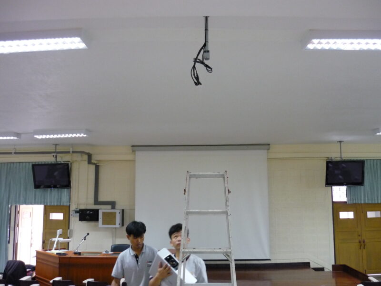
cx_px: 190
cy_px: 143
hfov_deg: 55.4
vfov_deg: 42.9
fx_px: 363
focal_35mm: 33
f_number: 2.8
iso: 400
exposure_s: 1/30
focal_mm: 5.5
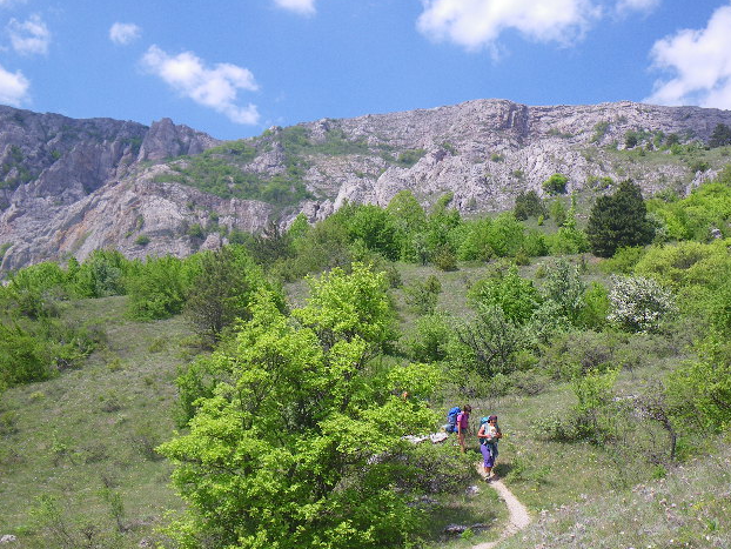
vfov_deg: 39.6
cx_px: 407
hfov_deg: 51.2
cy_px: 309
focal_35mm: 36
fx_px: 761
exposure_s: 1/250
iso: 50
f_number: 4.2
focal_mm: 5
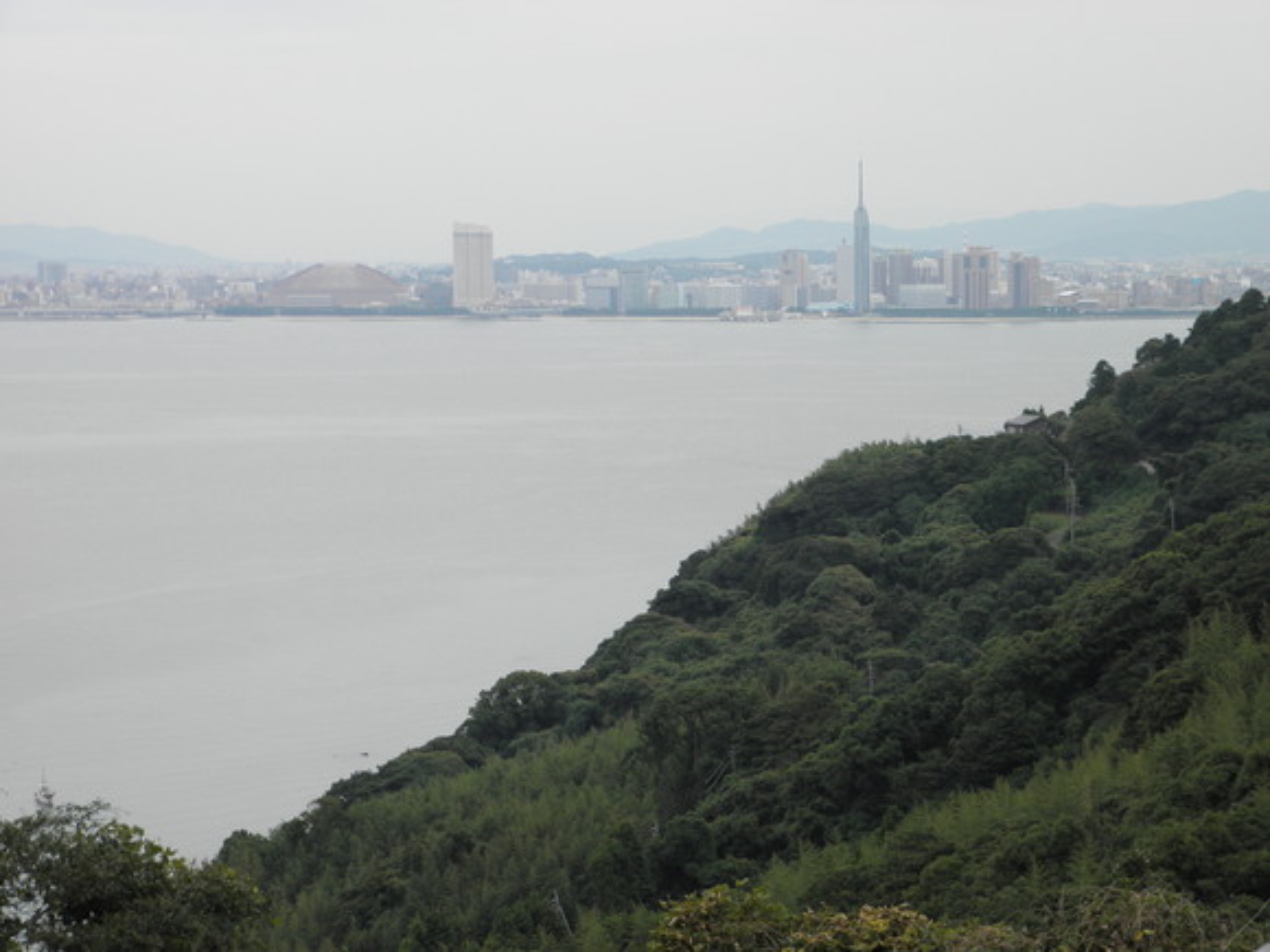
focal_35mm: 106
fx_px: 3889
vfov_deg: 14.0
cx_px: 635
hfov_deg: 18.5
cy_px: 476
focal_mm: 19
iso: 100
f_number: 4.7
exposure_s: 1/160
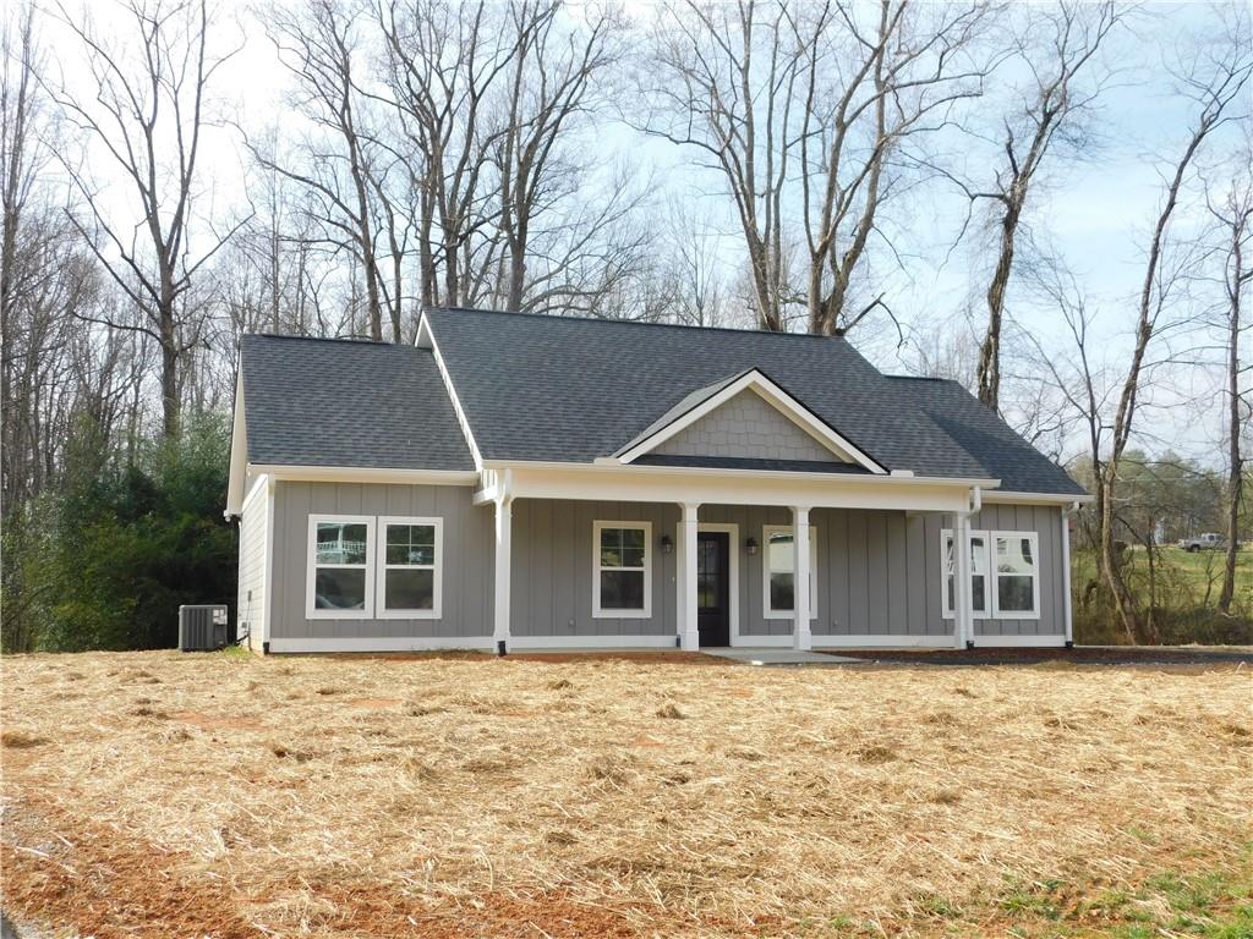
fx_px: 1303
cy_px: 470
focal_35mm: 36
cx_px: 626
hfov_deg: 51.4
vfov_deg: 39.7
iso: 125
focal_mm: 6.3
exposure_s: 1/640
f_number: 3.5
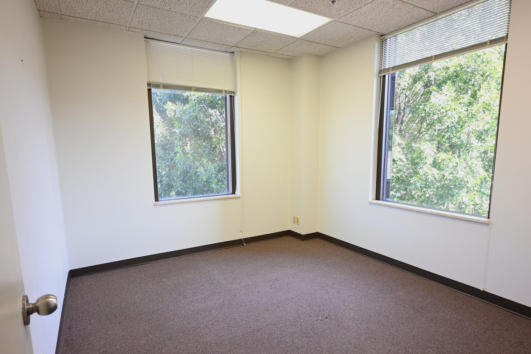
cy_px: 177
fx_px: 265
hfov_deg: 90.0
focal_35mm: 18
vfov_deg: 67.3
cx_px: 266
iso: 110
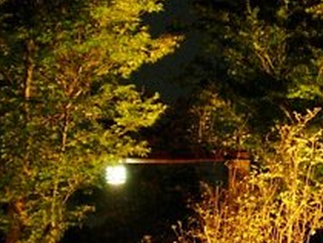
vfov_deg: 12.5
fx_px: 1093
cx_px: 317
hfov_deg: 16.5
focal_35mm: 117
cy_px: 268
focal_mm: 8.5
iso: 200
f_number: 2.9
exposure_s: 1
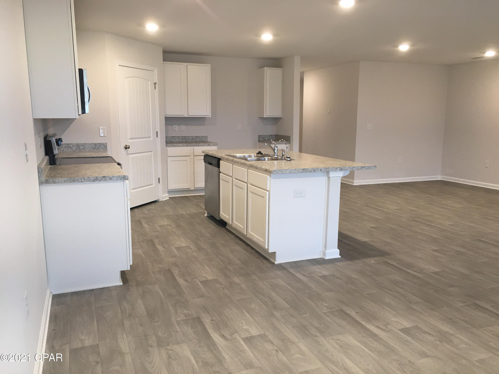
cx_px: 250
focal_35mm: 29
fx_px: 418
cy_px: 187
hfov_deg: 61.7
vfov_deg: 48.2
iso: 32
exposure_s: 1/17
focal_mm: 4.15
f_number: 2.2
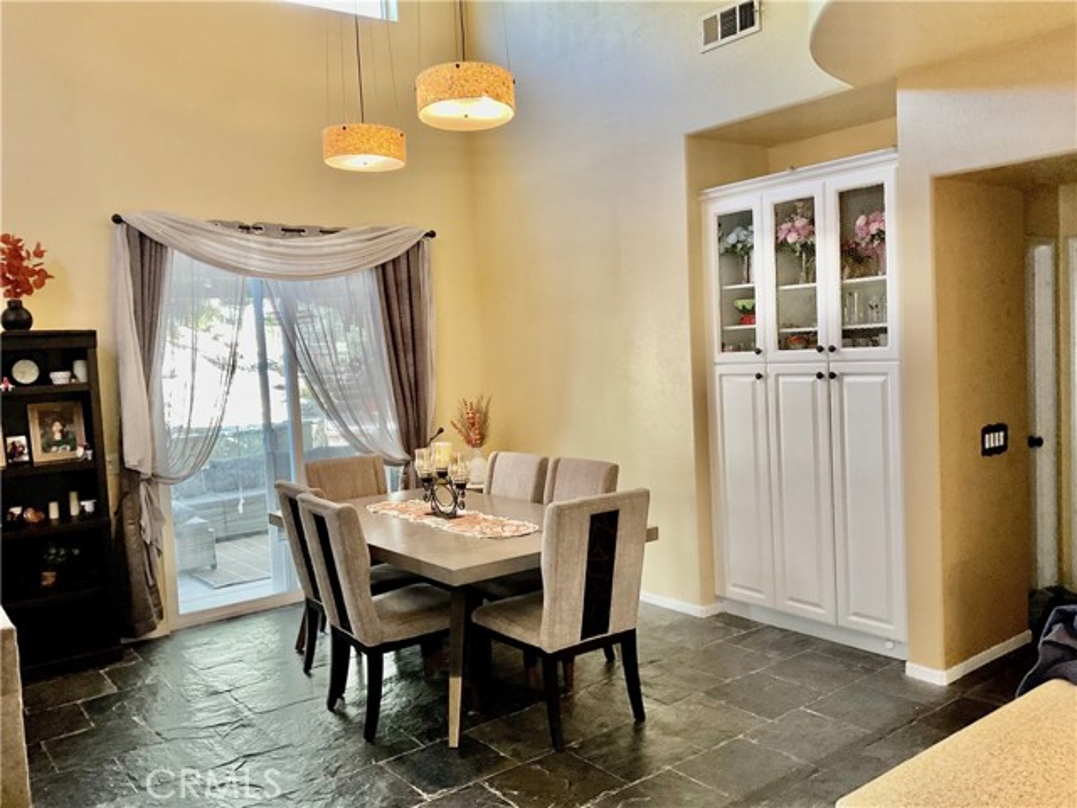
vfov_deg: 48.2
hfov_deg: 61.7
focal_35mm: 29
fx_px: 902
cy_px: 404
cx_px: 538
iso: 125
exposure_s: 1/60
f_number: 1.8
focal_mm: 3
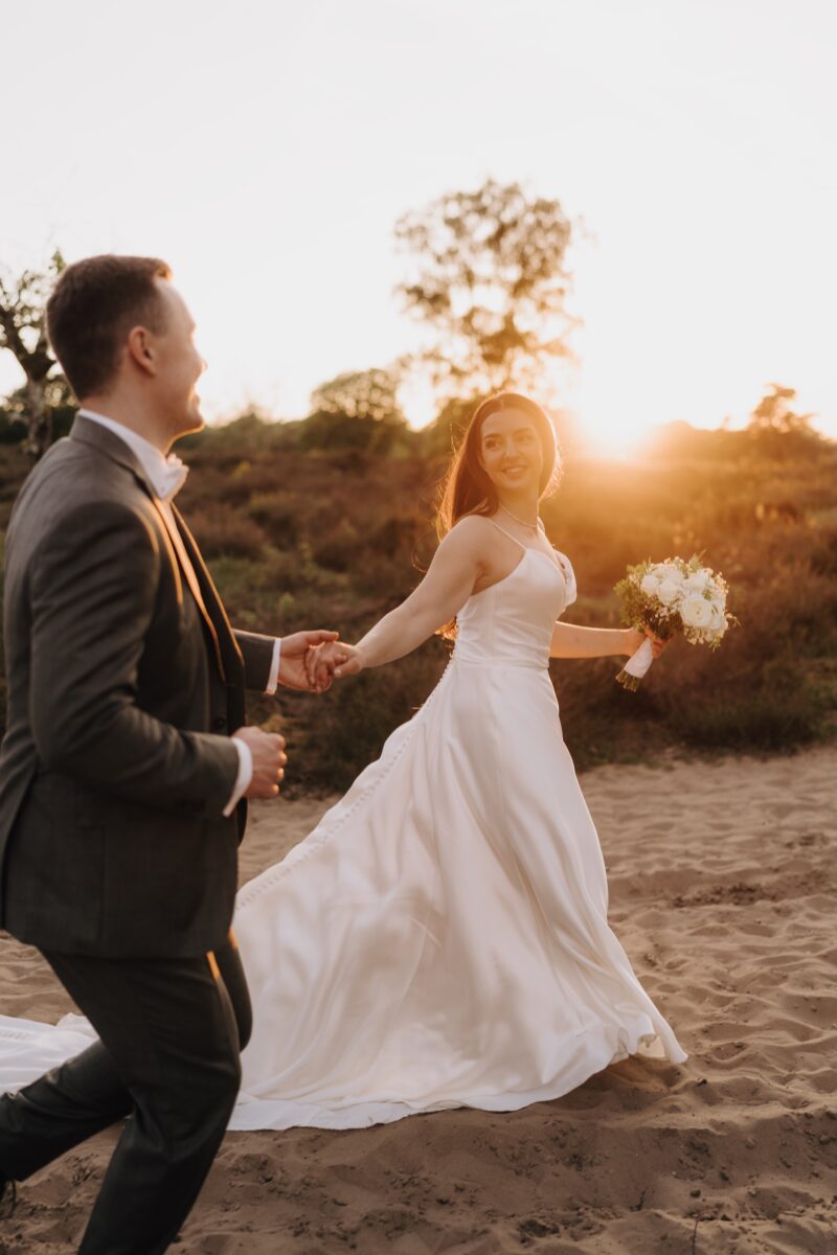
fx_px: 1221
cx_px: 418
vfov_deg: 54.4
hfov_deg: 37.9
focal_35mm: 35
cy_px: 628
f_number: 1.6
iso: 100
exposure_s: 1/500
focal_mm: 35
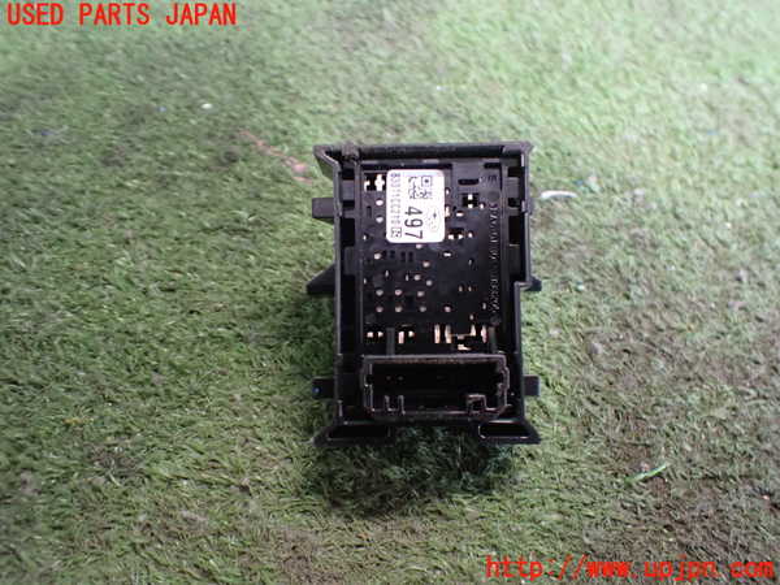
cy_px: 292
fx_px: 676
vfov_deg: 46.8
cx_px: 390
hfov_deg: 60.0
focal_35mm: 30
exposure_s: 1/40
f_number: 2.3
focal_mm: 5.4
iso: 800
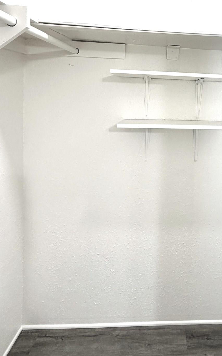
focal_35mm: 25
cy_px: 110
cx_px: 179
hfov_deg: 46.6
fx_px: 242
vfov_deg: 69.8
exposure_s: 1/120
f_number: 2.2
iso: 160
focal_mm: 2.22
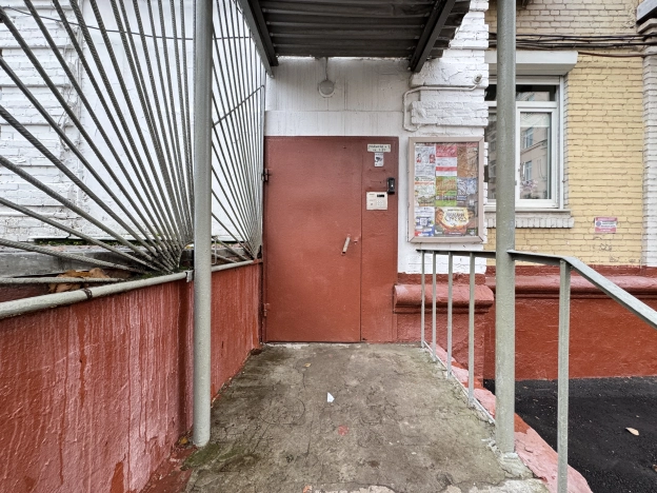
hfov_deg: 102.1
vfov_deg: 85.7
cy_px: 246
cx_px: 328
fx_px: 266
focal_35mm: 14
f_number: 2.2
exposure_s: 1/99
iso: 250
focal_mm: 2.22
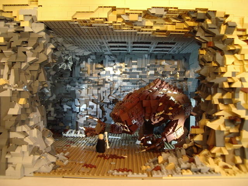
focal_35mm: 38
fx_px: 272
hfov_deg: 49.0
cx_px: 124
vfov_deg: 37.7
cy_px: 93
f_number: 2.6
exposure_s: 1/4
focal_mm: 5.8
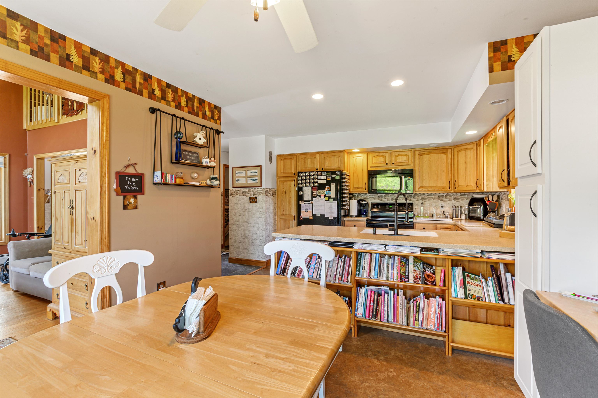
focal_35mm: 15
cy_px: 199
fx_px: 249
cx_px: 299
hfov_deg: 100.4
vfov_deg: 77.2
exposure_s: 1/2
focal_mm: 10
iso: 100
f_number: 8
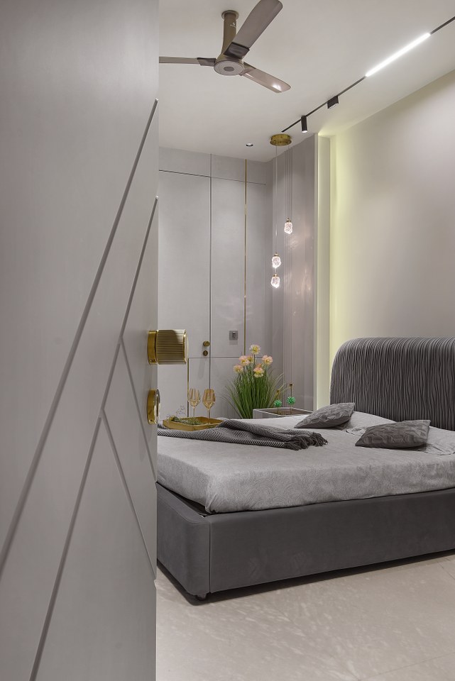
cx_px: 228
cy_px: 340
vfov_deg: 61.9
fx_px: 568
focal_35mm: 30
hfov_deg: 43.6
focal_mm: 20
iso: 100
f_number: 11
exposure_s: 1.3
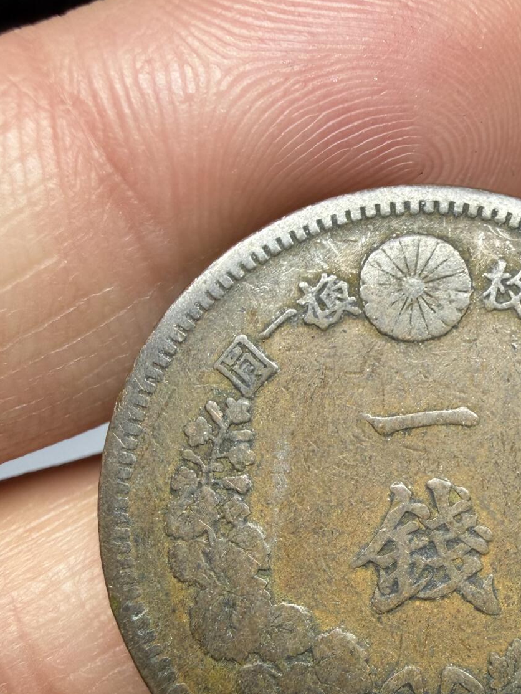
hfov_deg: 33.6
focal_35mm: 42
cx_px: 399
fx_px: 843
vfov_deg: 43.6
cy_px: 505
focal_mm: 2.22
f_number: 2.2
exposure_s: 1/121
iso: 80
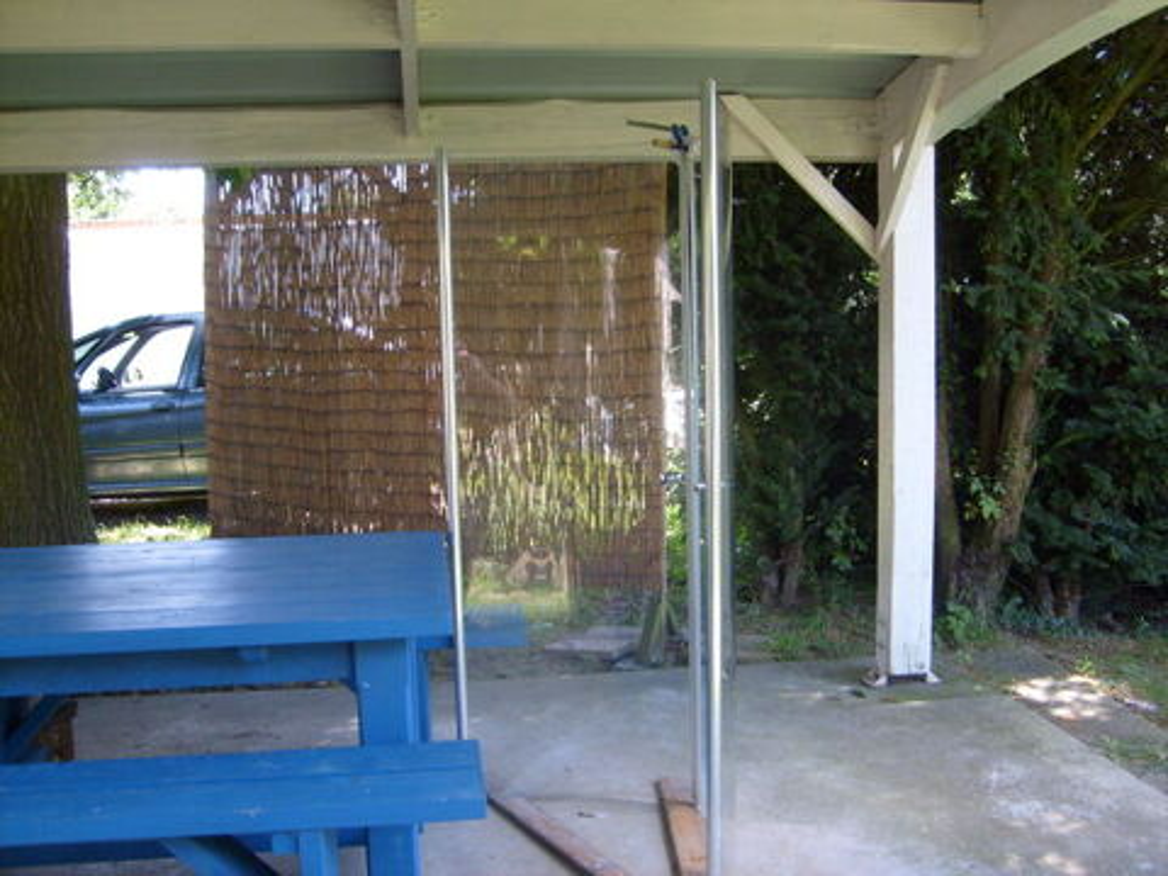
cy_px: 438
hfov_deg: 52.6
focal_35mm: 35
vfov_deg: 40.7
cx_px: 584
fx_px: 1181
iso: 80
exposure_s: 1/90
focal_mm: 5.8
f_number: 2.8
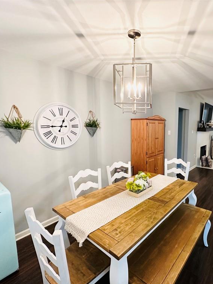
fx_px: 156
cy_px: 144
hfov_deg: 66.9
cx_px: 141
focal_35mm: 19
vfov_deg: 84.7
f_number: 2.2
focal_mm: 2.22
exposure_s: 1/60
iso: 320
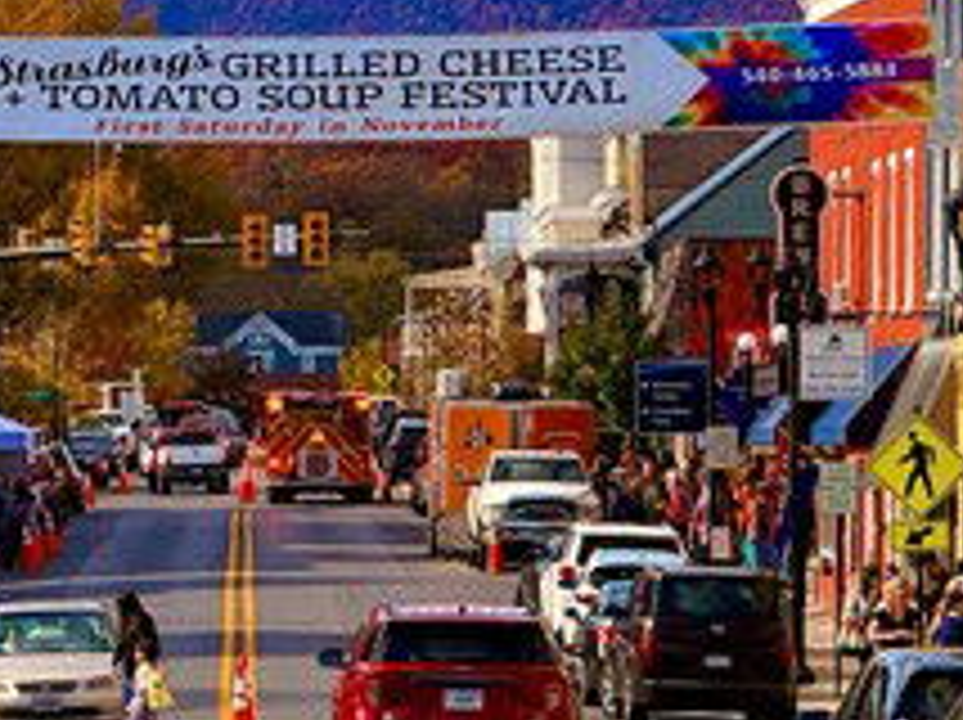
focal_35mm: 337
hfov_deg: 5.9
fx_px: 9365
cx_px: 320
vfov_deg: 4.4
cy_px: 369
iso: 50
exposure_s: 1/1342
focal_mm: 15.66
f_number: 2.8
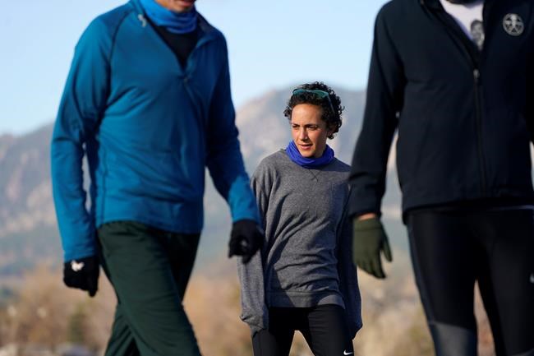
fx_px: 3440
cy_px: 178
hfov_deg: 8.9
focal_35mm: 232
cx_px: 267
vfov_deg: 5.9
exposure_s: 1/640
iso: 200
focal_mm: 232
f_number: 5.6
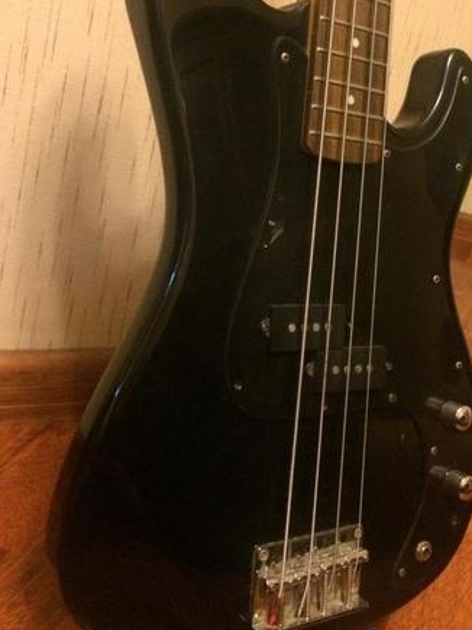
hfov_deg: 35.7
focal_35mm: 40
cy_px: 235
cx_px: 297
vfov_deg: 46.4
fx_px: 728
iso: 500
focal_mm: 4.15
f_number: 2.2
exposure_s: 1/17
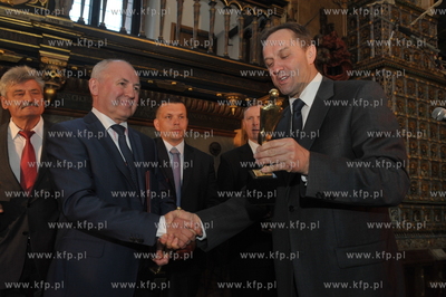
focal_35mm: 31
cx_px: 223
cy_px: 148
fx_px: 384
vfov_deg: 42.3
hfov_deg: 60.3
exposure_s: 1/125
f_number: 5.6
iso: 1000
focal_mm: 31
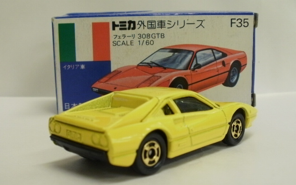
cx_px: 148
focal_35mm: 47
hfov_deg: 42.6
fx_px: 379
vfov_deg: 27.4
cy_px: 89
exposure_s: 1/25
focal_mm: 7.7
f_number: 4
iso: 125
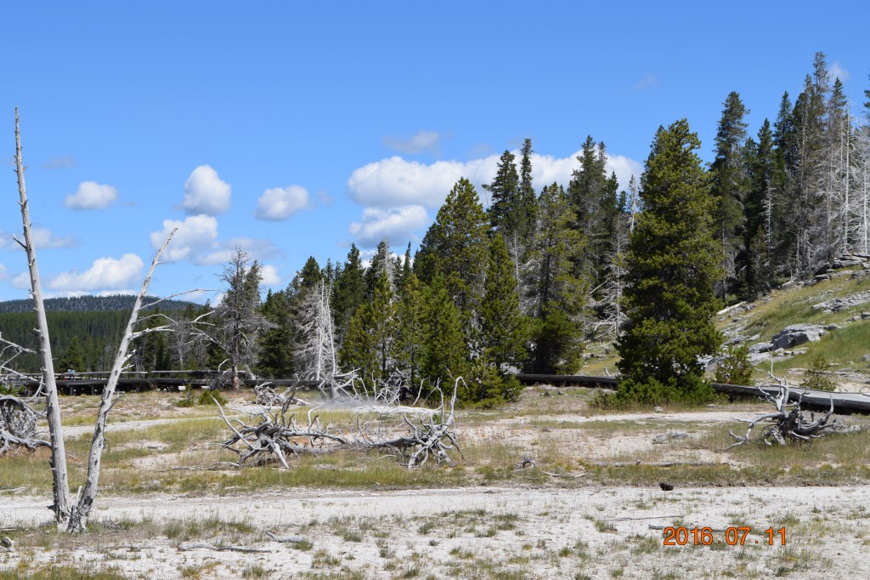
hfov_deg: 24.6
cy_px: 290
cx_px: 435
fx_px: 1993
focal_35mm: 82
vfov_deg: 16.5
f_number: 10
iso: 200
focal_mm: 55
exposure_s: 1/400
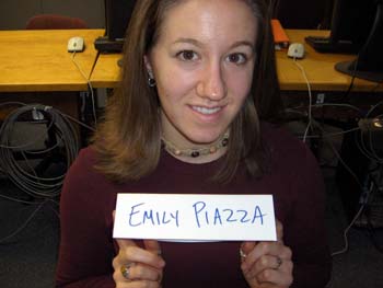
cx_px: 192
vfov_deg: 36.9
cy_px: 144
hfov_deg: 47.8
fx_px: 432
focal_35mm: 39
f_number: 2.8
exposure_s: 1/60
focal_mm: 8
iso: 100
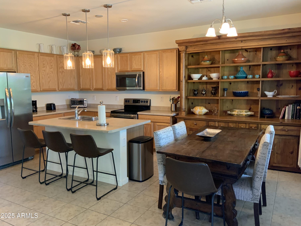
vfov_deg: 48.2
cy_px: 113
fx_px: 252
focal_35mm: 29
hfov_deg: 61.7
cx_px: 150
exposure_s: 1/60
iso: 160
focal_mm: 3
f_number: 1.8
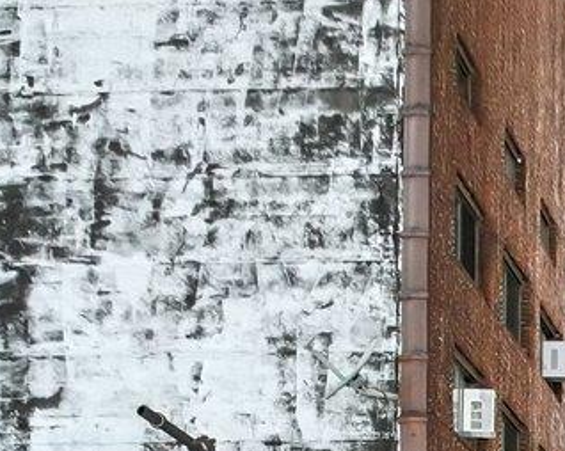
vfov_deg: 10.9
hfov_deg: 13.6
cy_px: 809
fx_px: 2223
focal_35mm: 133
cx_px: 871
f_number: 2.8
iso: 800
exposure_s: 1/200
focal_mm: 8.38
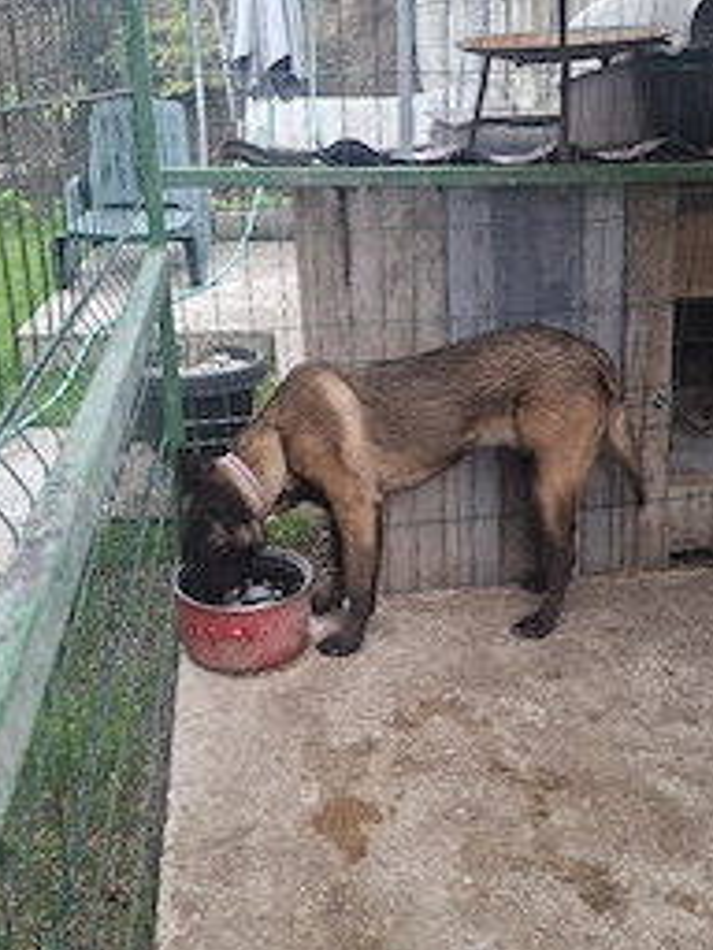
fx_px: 989
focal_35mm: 36
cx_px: 408
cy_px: 468
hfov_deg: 39.6
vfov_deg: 51.4
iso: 125
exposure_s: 1/100
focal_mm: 5.54
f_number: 1.8
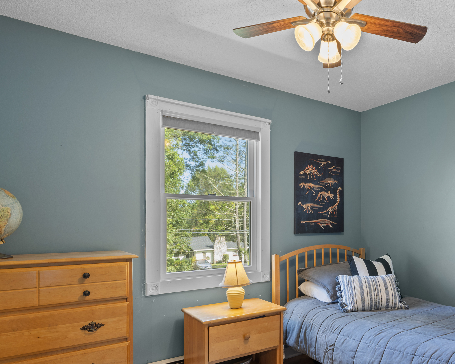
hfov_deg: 60.8
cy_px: 230
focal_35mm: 27
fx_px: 364
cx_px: 337
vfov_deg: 52.6
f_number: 8
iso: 100
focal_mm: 16
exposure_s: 6
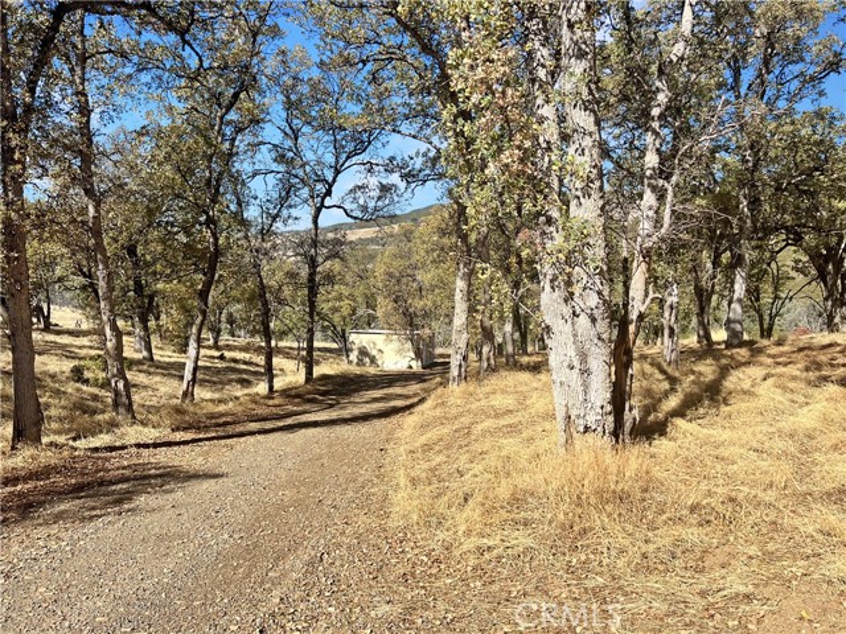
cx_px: 423
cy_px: 317
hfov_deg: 67.3
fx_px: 635
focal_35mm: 26
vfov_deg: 53.1
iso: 50
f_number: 1.5
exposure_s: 1/3257
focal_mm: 5.7
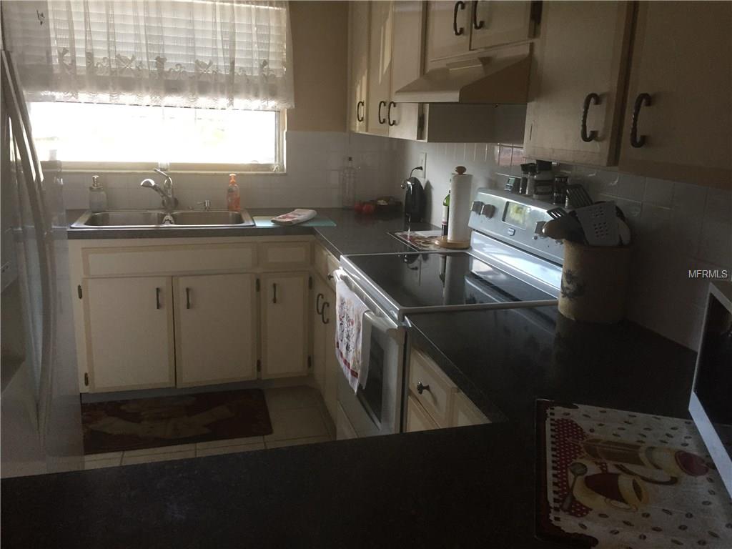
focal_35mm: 29
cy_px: 274
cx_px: 366
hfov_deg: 61.7
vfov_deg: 48.2
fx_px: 613
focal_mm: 4.15
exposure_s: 1/30
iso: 50
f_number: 2.2
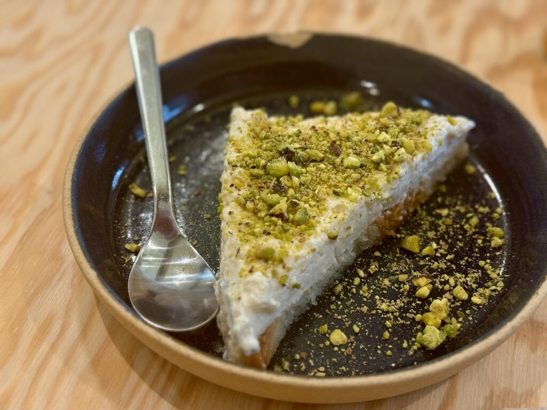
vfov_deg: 30.3
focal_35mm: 48
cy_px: 205
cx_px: 274
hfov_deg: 39.7
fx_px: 758
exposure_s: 1/50
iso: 200
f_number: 1.78
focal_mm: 6.76
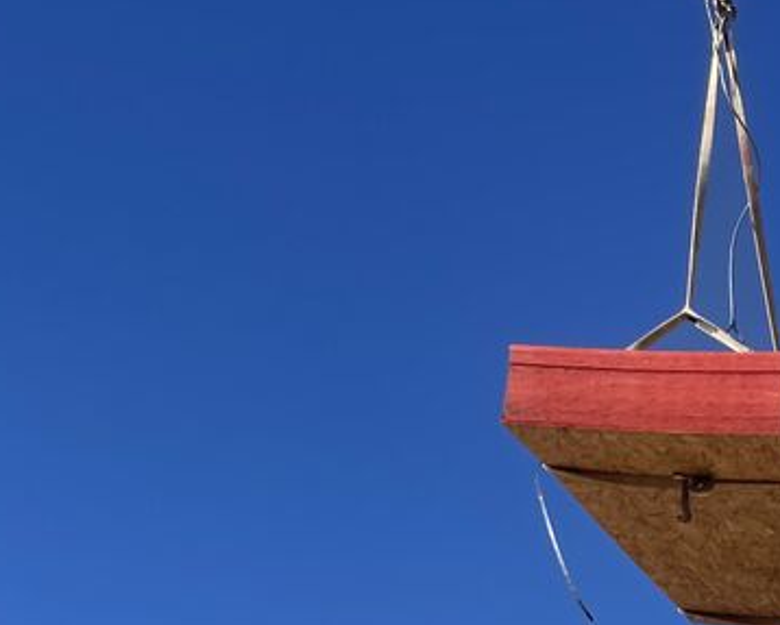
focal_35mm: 85
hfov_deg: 21.5
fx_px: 1964
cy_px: 814
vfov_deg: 17.0
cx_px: 826
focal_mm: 4.2
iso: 32
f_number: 1.6
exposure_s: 1/4464
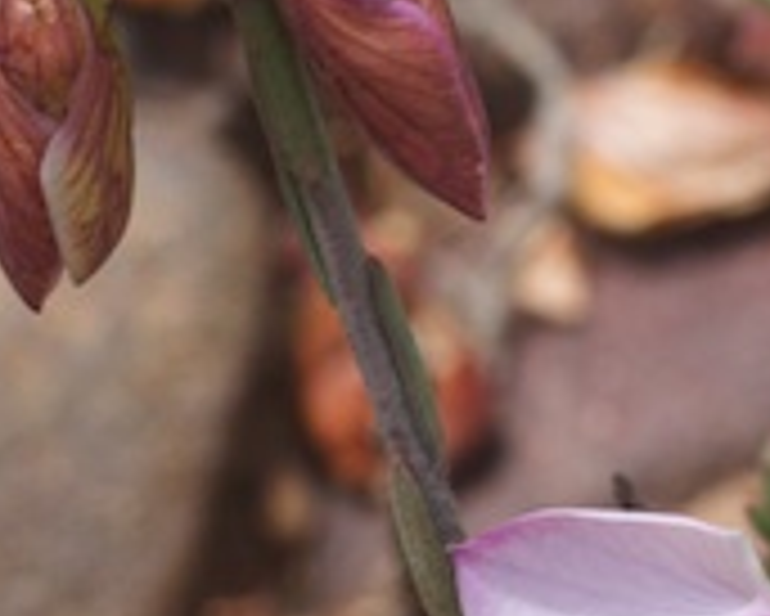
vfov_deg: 2.1
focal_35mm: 743
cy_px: 225
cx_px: 1096
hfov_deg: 2.6
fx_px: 16942
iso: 160
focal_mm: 90
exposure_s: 1/60
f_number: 16
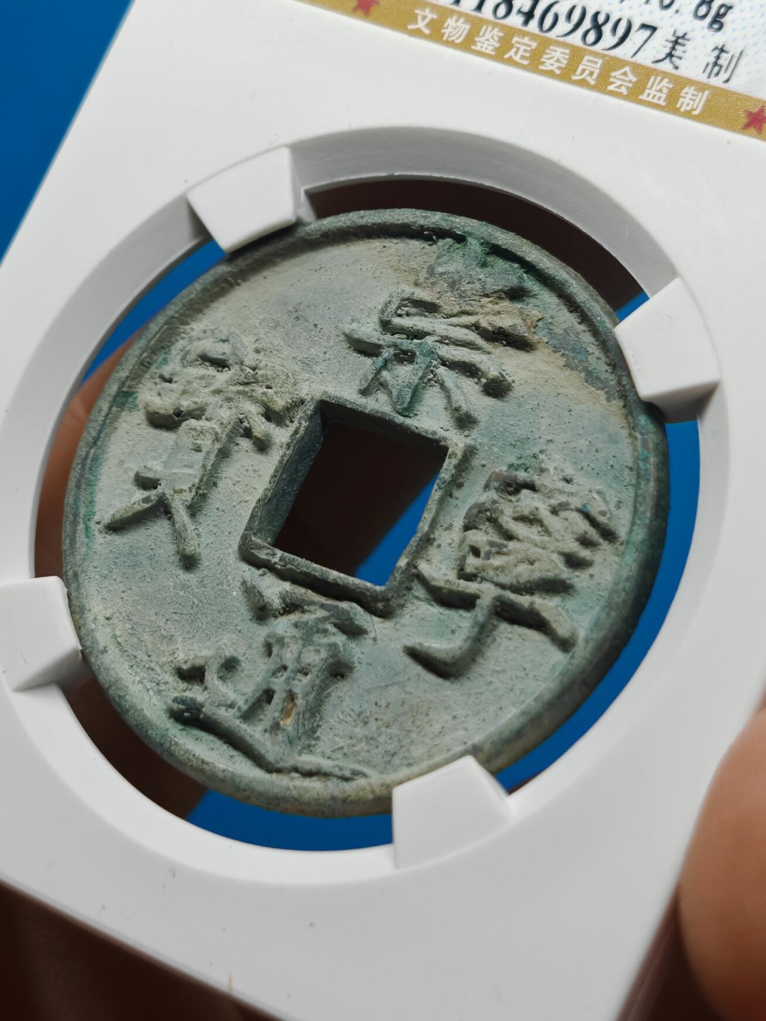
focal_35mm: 98
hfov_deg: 15.1
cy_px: 496
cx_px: 372
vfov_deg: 20.0
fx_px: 2891
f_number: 1.6
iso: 50
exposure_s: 1/210
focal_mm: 7.62
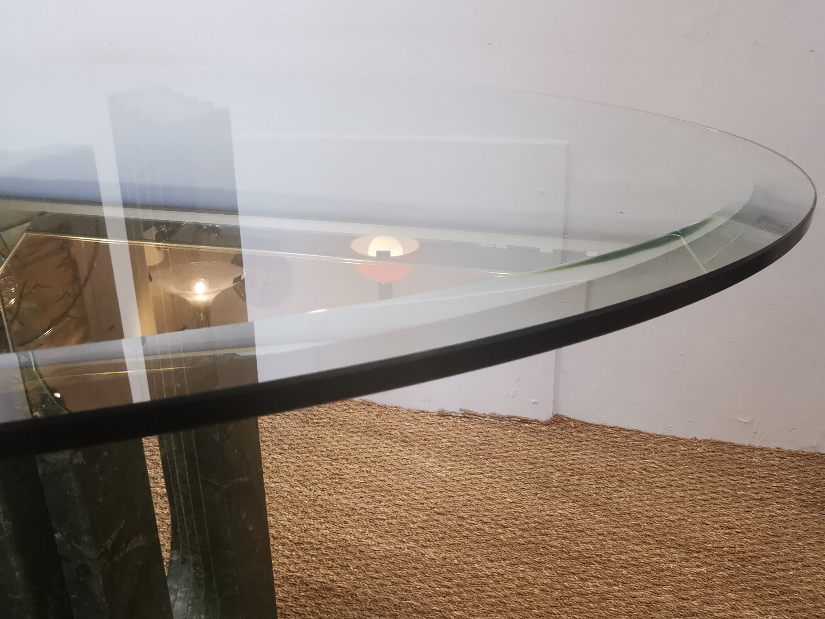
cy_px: 310
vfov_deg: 48.2
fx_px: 691
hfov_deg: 61.7
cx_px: 412
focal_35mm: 29
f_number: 2.2
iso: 160
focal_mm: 2.26
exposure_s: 1/33.3
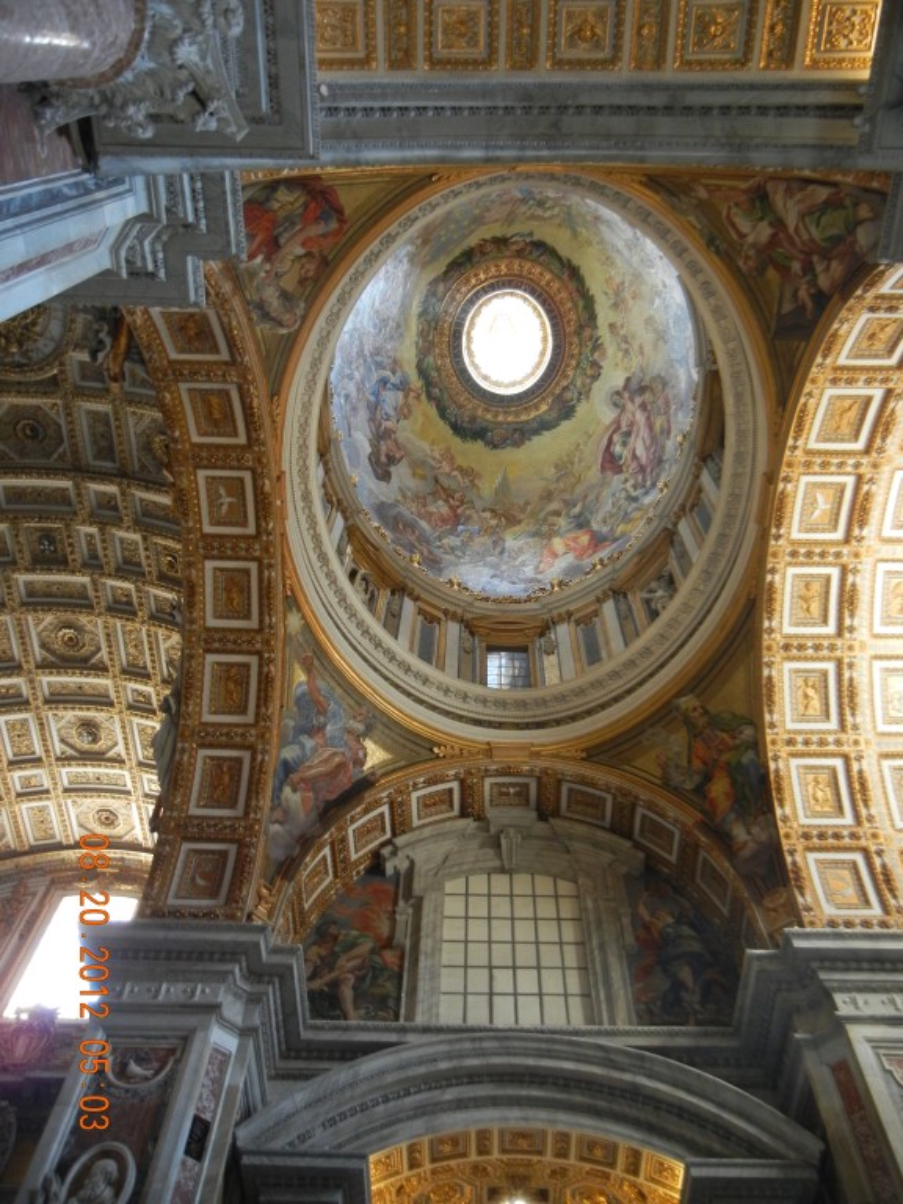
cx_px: 452
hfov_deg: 46.8
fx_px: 1043
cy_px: 602
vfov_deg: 60.0
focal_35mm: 30
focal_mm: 5.4
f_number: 3.5
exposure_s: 1/22.8
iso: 400
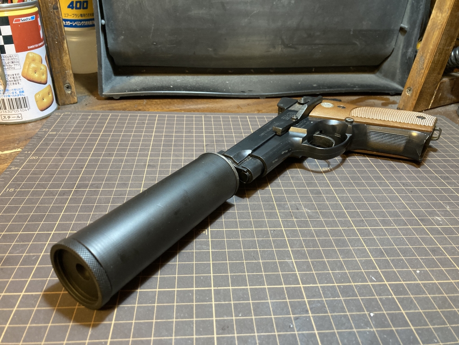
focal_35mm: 28
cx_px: 230
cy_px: 172
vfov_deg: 49.7
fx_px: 371
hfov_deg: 63.4
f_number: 1.8
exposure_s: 1/40
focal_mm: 3.99
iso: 250
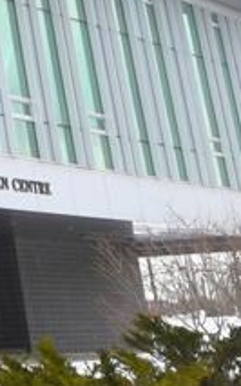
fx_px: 1136
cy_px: -46
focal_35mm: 108
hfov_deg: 9.6
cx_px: -460
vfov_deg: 18.5
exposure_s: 1/250
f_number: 10
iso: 400
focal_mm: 15
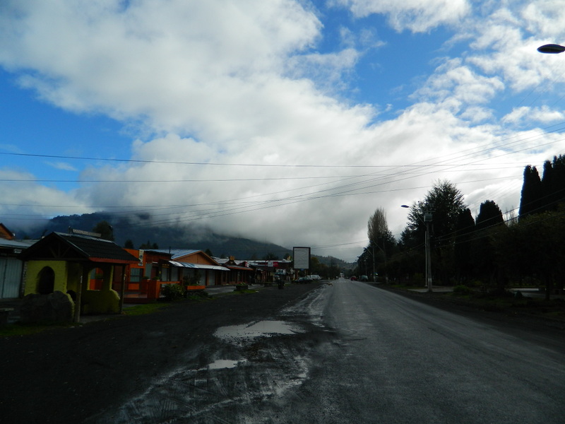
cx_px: 282
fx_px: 408
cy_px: 212
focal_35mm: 25
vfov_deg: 54.9
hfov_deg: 69.4
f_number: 8.7
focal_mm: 4.5
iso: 80
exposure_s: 1/250
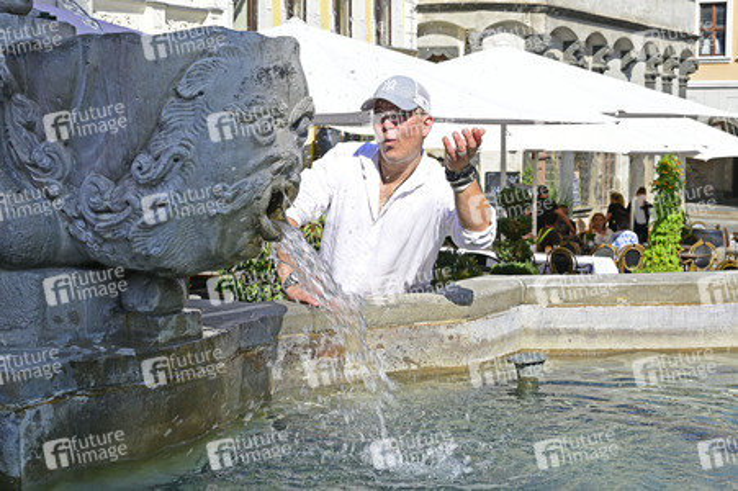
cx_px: 369
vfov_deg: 27.0
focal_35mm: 50
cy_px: 246
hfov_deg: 39.6
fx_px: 1024
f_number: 9
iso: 100
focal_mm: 50
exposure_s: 1/160
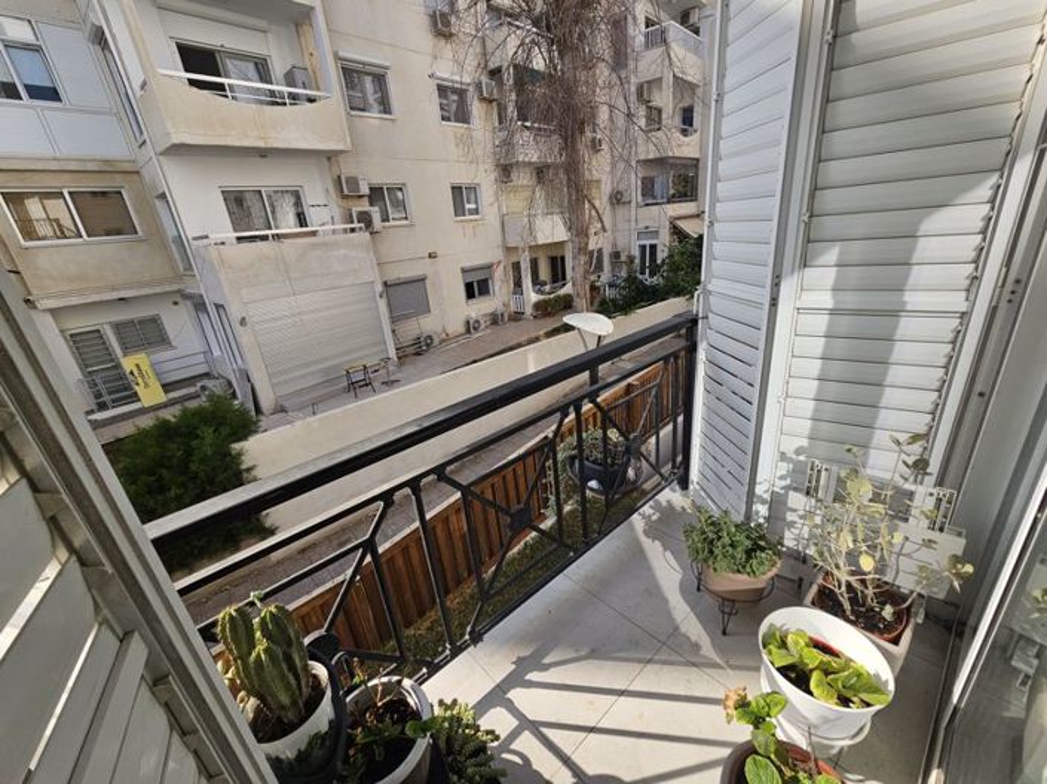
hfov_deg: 106.2
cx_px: 524
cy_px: 392
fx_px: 393
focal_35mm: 13
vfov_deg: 89.9
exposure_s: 1/1493
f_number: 2.2
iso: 50
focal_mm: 2.2
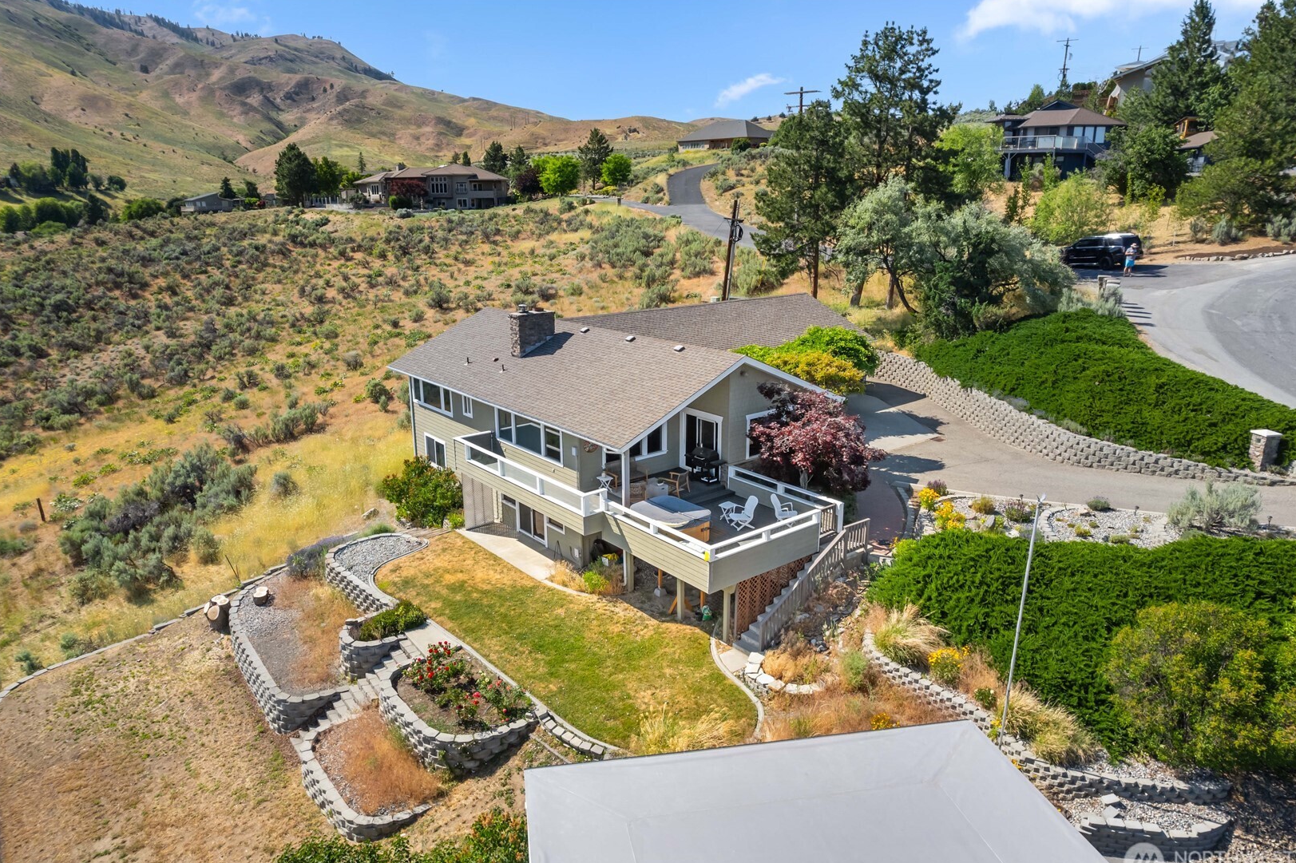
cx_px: 641
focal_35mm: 23
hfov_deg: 76.1
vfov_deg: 55.1
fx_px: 828
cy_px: 442
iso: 100
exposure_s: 1/1500
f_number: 2.8
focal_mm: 8.38
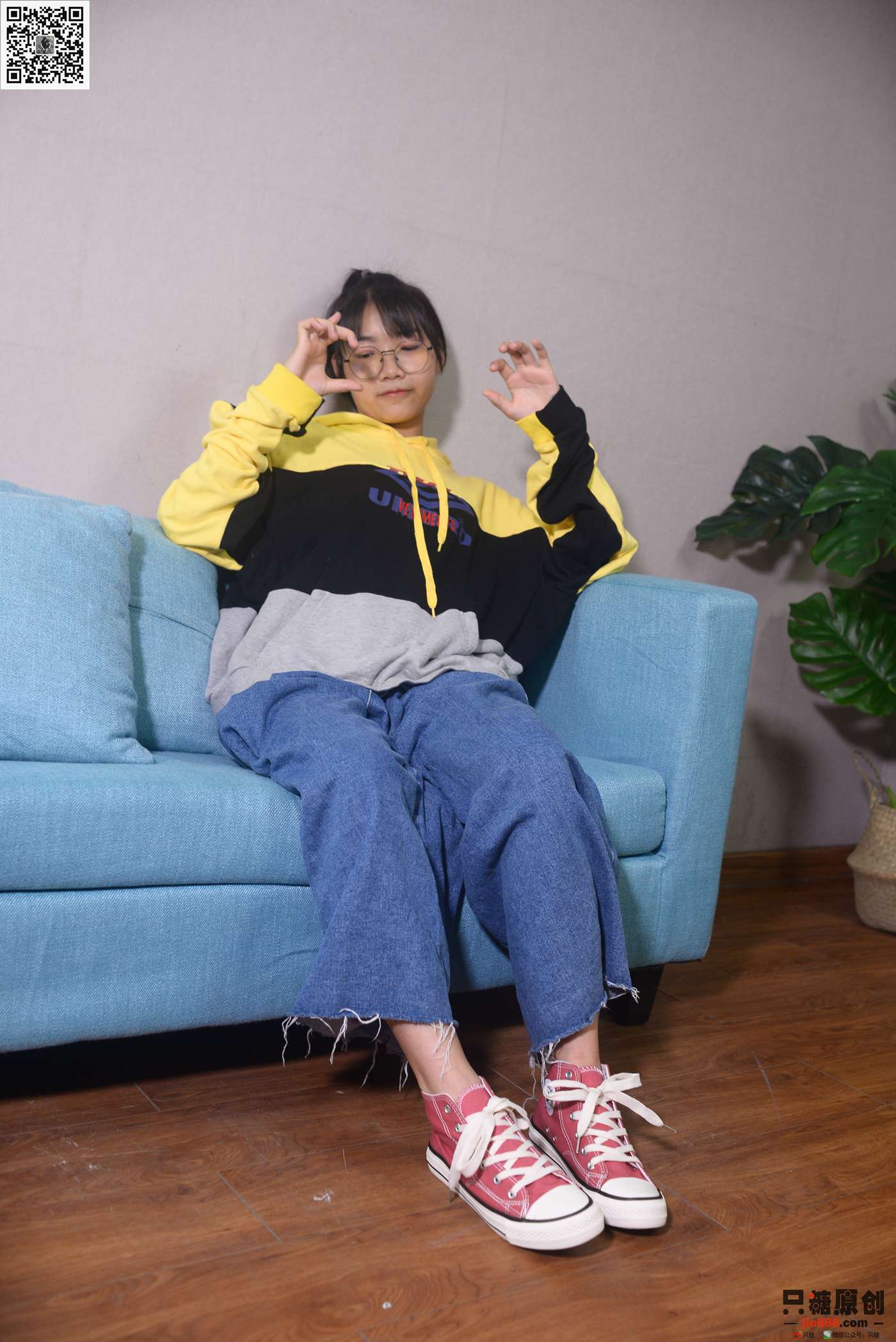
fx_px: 1305
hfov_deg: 37.9
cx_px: 448
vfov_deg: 54.4
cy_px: 671
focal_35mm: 35
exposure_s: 1/100
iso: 800
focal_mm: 35
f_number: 5
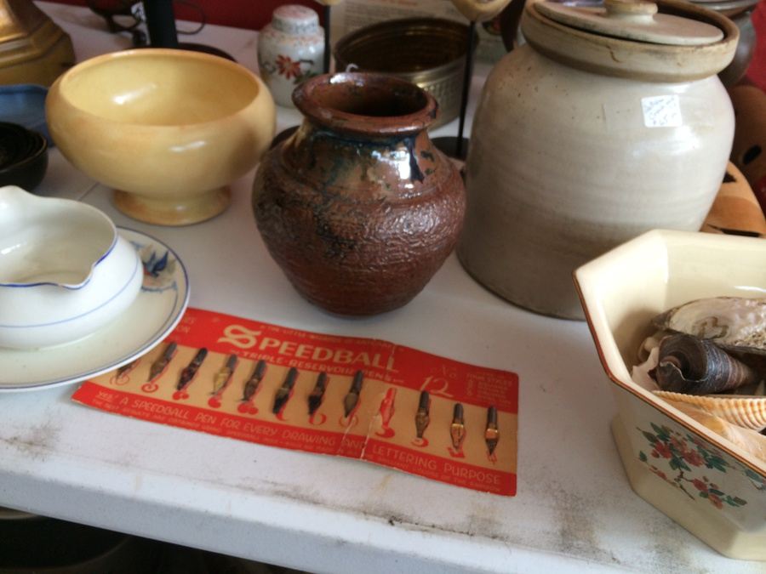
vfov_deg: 46.8
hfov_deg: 60.0
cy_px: 287
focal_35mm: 30
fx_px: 664
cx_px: 383
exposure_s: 1/100
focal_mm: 4.12
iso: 64
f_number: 2.2
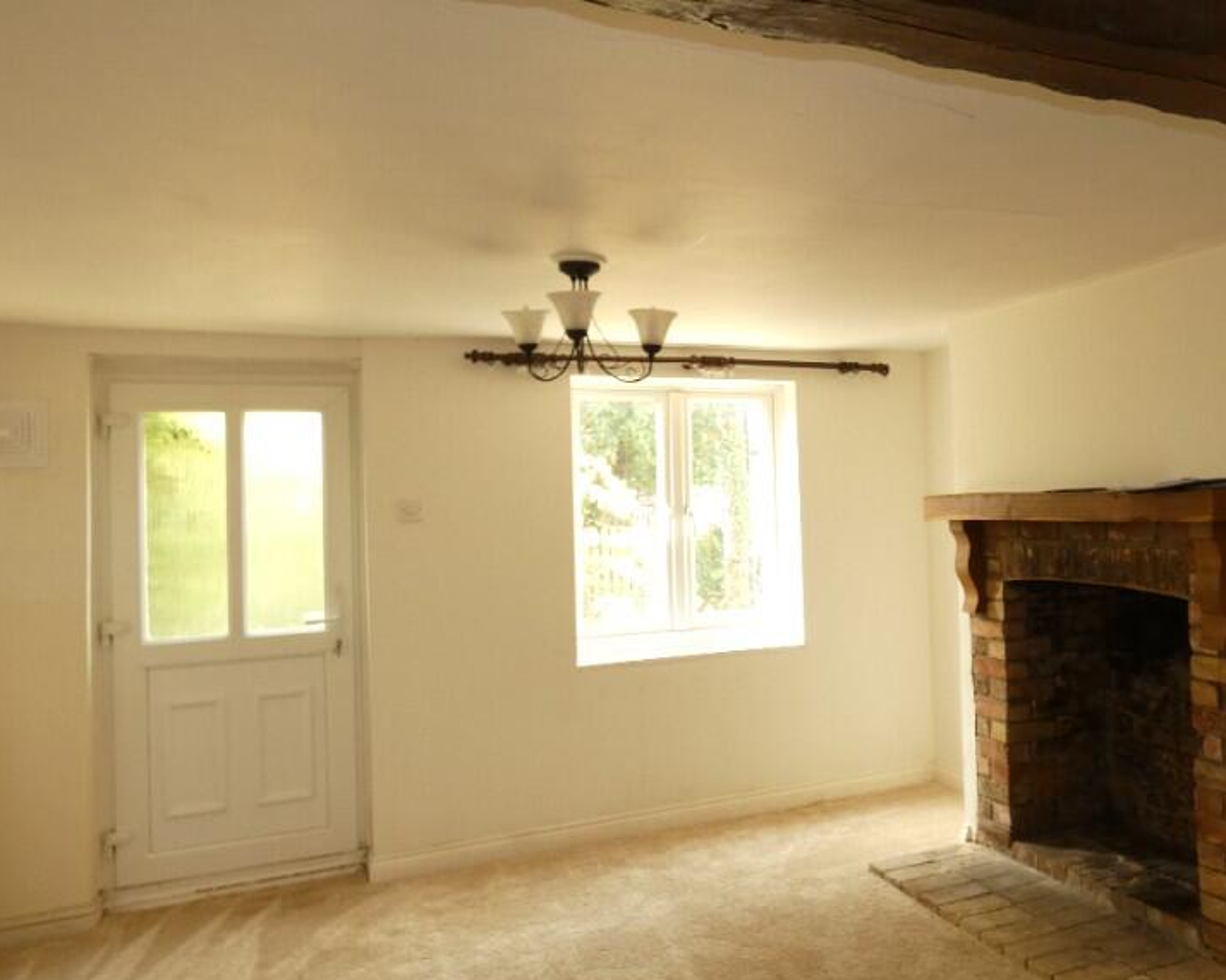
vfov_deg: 51.5
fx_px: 1016
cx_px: 817
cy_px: 467
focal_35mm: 28
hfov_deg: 60.7
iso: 80
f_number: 2.8
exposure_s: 1/20
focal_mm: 3.6
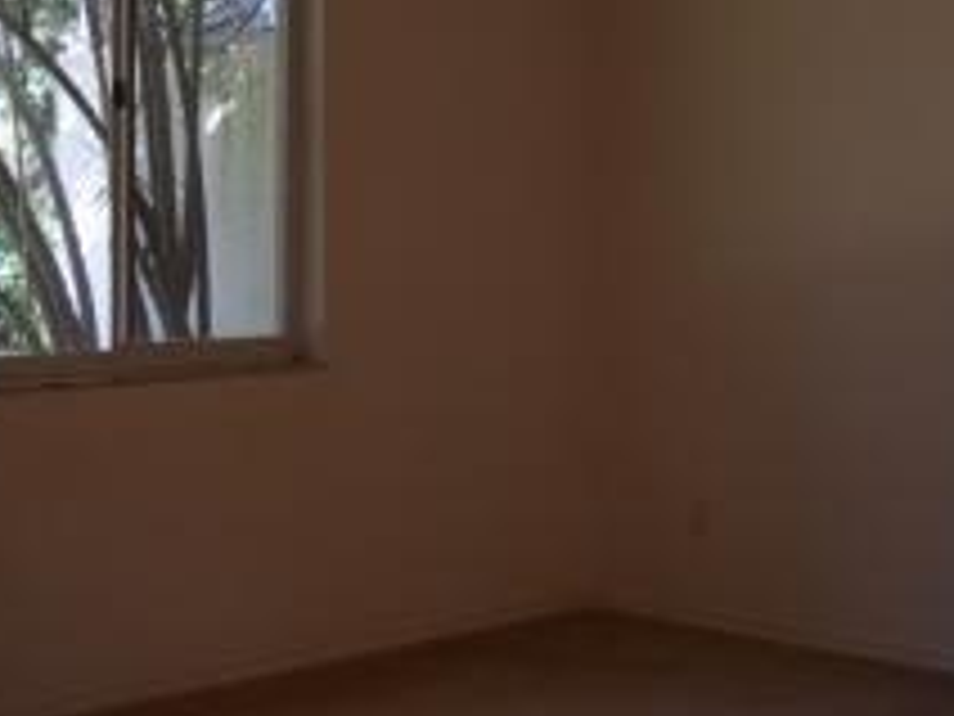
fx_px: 2012
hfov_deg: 26.7
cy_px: 164
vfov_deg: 20.0
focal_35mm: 73
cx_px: 508
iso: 400
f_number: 4.5
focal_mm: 24
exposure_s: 1/80
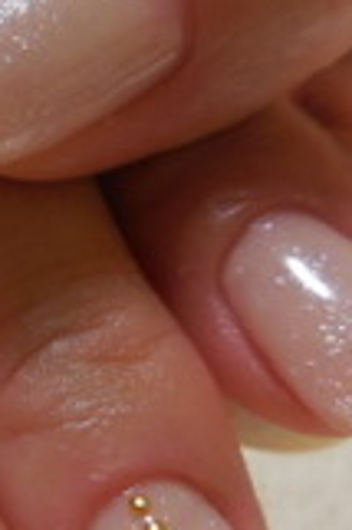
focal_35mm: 81
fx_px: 1190
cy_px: 311
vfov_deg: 25.0
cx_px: -76
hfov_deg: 16.1
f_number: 3.3
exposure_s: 1/30
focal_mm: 4.5
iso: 160
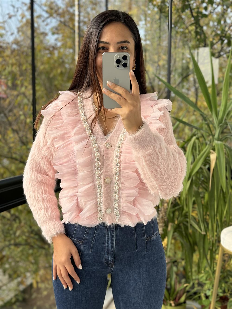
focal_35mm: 48
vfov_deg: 39.7
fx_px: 429
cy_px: 154
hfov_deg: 30.3
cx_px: 116
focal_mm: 6.76
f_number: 1.78
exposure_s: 1/383
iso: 64
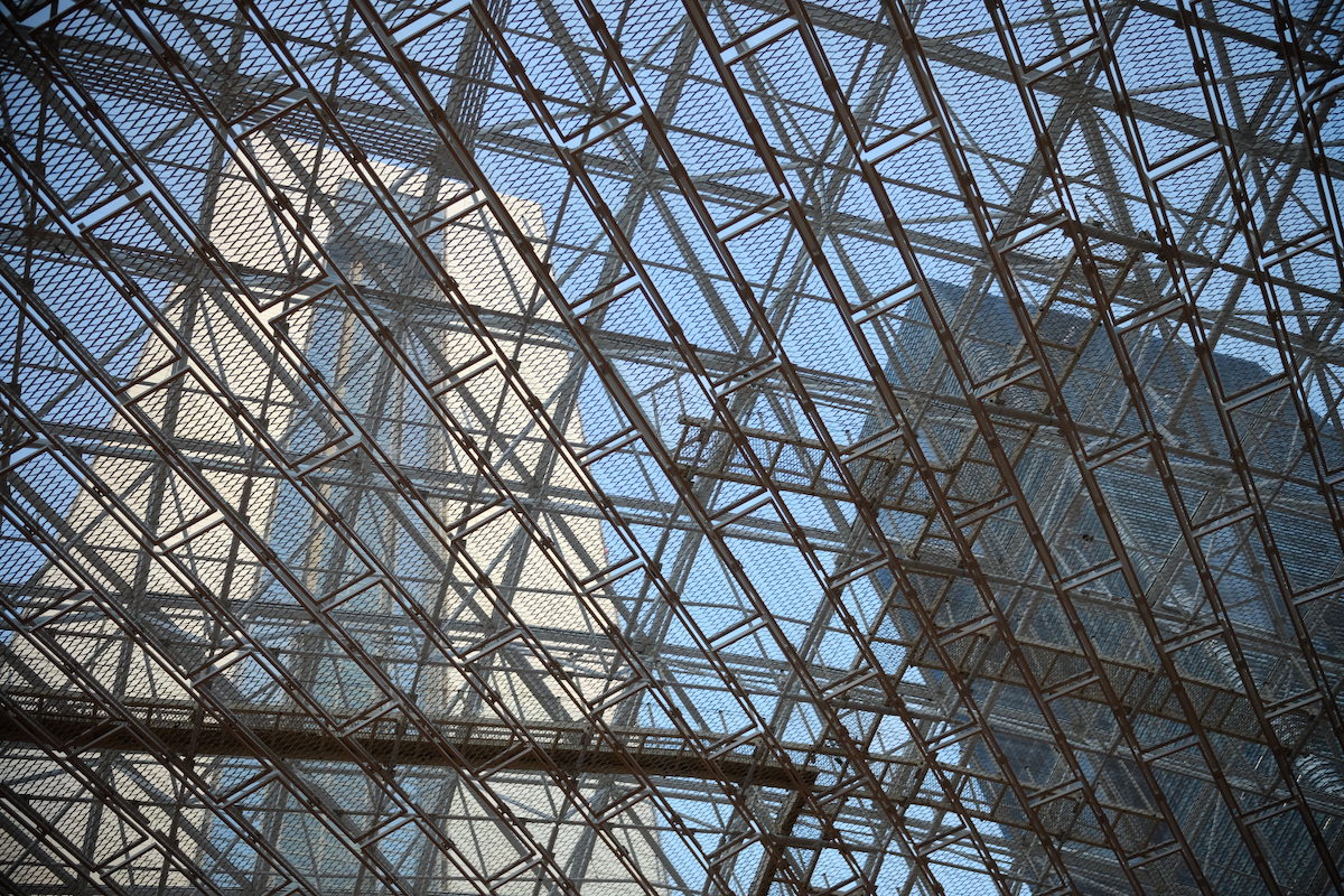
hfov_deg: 47.4
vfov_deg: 32.6
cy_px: 448
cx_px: 672
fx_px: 1531
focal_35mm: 41
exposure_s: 1/250
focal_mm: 27
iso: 1250
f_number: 4
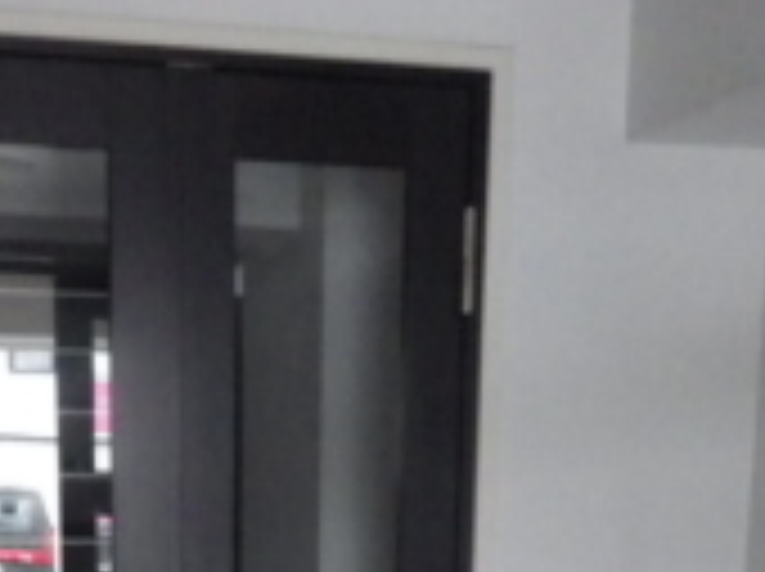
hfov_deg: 23.6
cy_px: 991
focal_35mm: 83
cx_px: 346
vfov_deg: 15.5
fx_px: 1832
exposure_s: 1/45
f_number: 3.1
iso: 800
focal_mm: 4
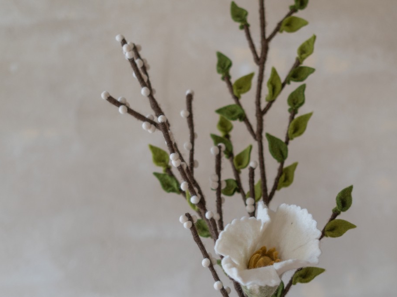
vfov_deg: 17.1
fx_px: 986
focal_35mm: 86
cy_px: 200
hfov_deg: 22.7
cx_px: 269
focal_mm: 50
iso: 250
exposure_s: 1/100
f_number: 2
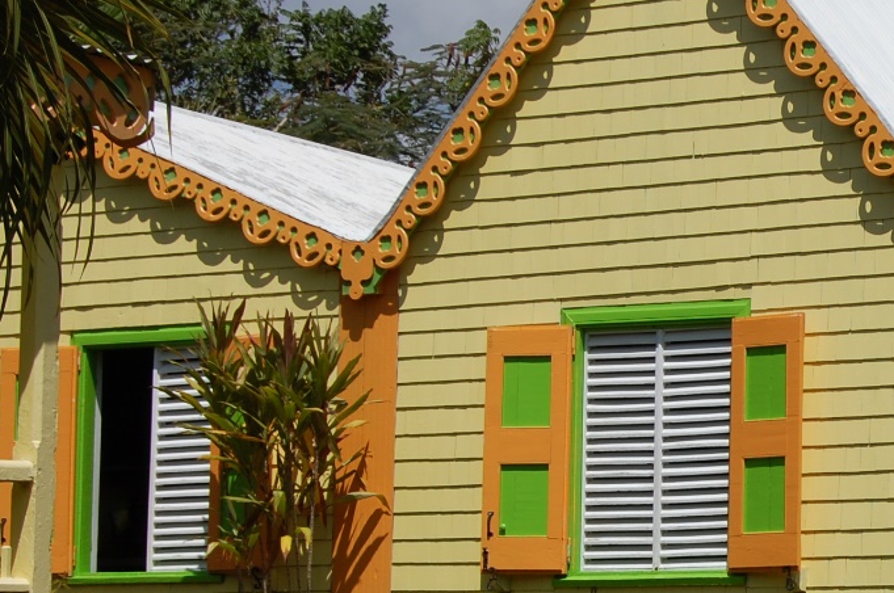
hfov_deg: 14.2
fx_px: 3496
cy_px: 443
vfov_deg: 9.7
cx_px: 1016
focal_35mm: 141
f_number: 13
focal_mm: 40
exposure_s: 1/640
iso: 200
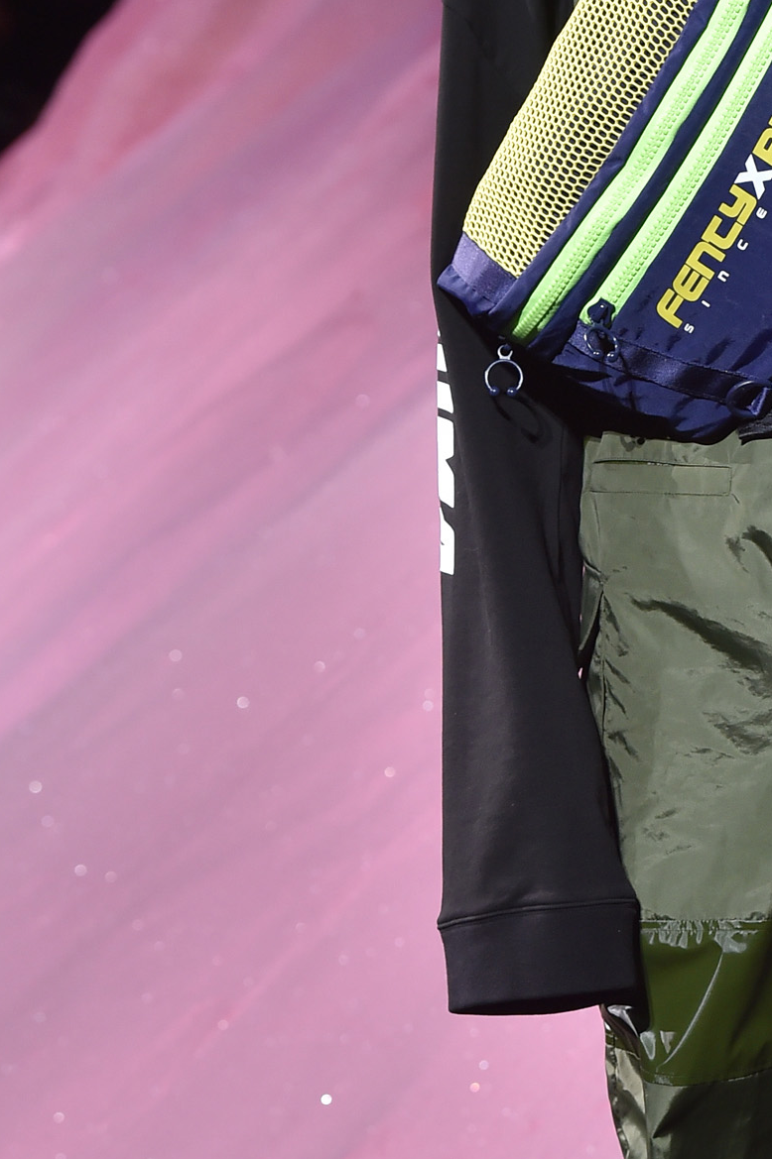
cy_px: 622
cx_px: 861
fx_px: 7600
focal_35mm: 236
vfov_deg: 8.7
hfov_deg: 5.8
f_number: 5.6
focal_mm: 92
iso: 1250
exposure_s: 1/500
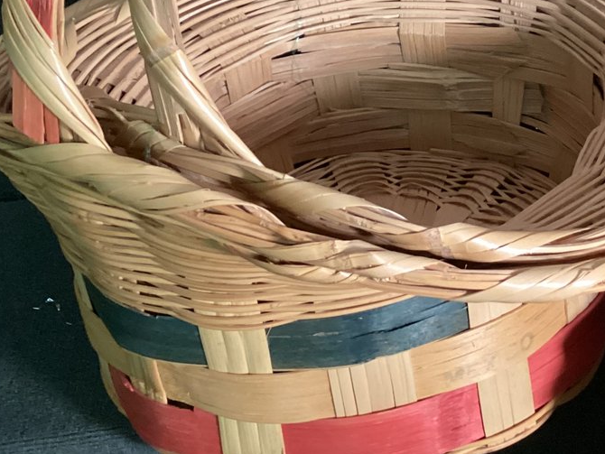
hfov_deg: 27.4
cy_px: 25
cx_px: 458
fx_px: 1224
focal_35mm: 70
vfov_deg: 20.5
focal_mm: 3.3
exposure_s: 1/30
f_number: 2.4
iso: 400
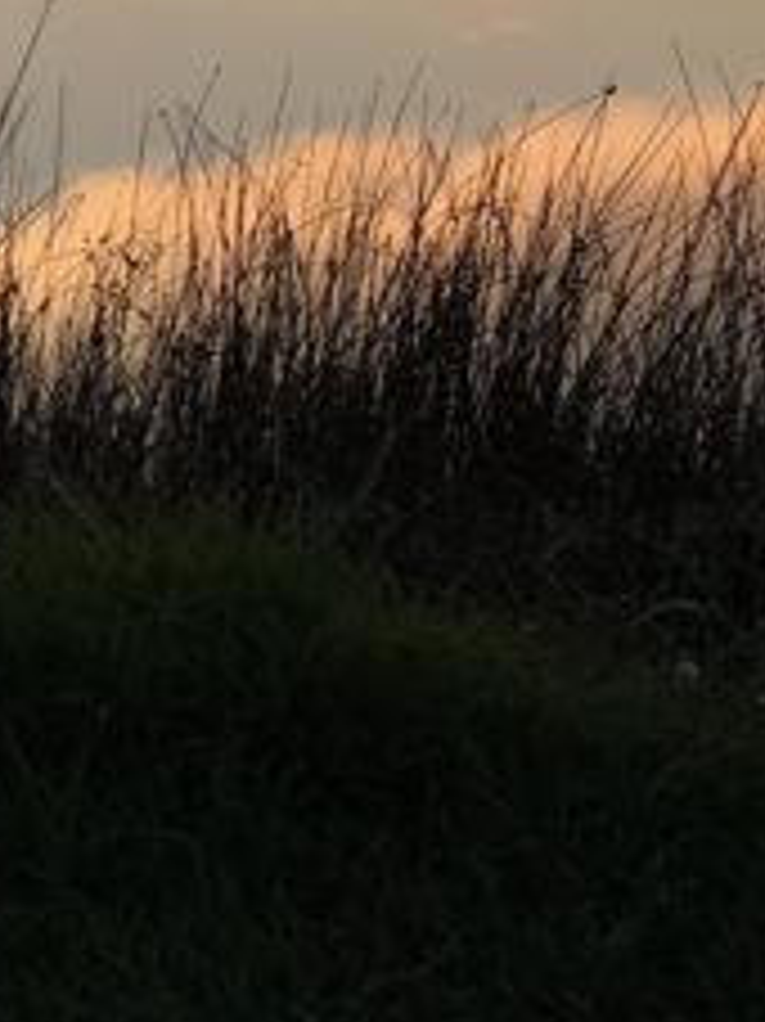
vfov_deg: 14.8
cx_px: -680
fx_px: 3775
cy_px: -293
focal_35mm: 128
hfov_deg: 10.7
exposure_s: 1/316
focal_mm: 4.15
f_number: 2.2
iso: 25
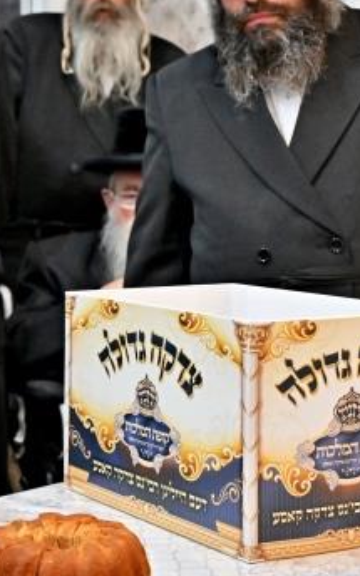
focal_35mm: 93
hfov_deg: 13.9
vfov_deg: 22.4
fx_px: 1452
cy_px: 237
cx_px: -20
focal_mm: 30.5
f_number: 4
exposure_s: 1/250
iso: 1250
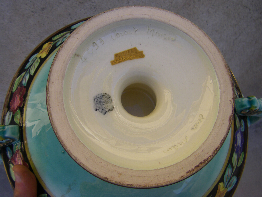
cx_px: 134
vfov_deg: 36.8
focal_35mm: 39
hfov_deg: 47.9
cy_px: 96
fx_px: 295
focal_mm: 6.3
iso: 64
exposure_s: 1/250
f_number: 3.5
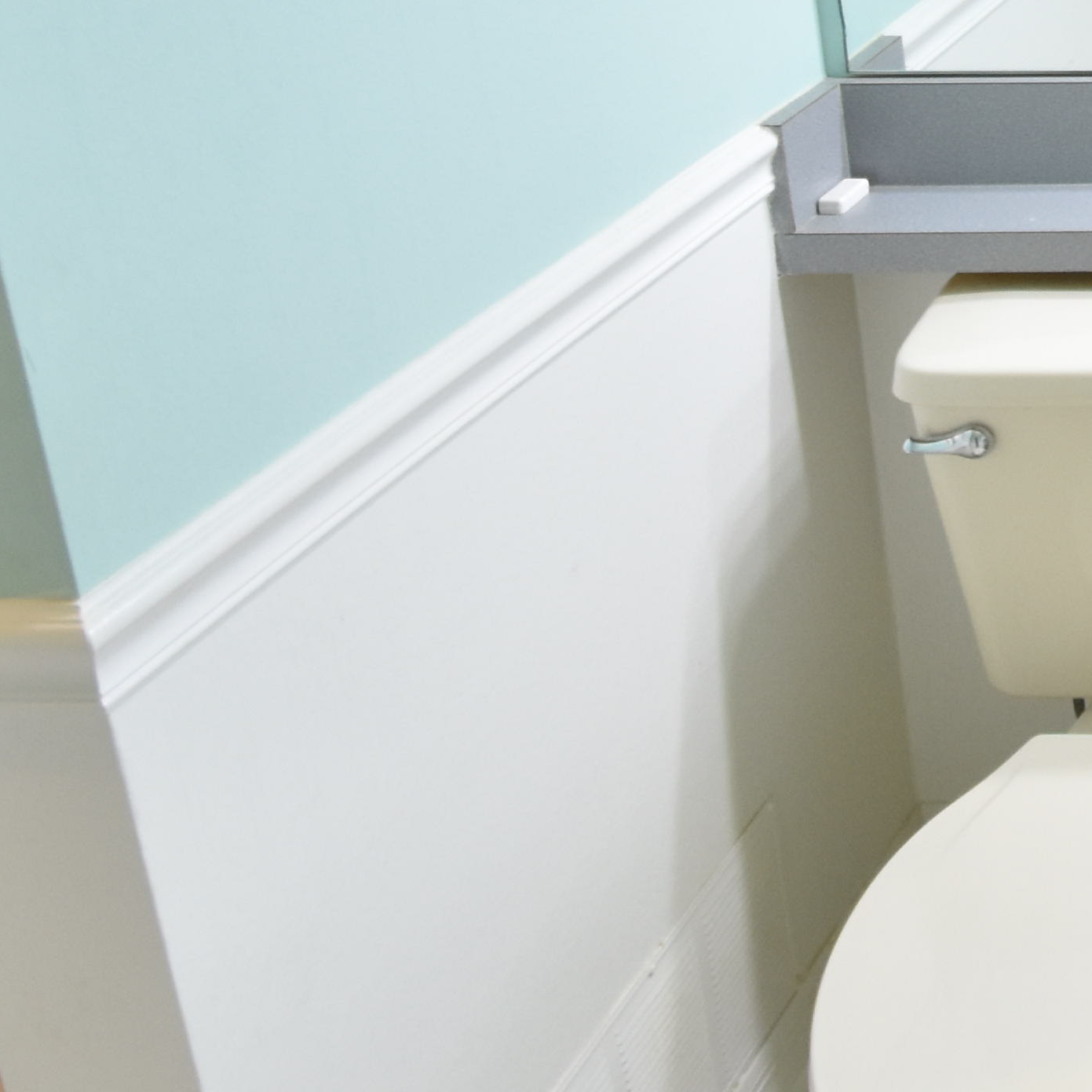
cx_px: 1858
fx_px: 1963
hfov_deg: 22.1
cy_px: -126
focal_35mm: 55
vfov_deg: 28.1
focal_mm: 10
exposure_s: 1/90
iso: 800
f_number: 3.5
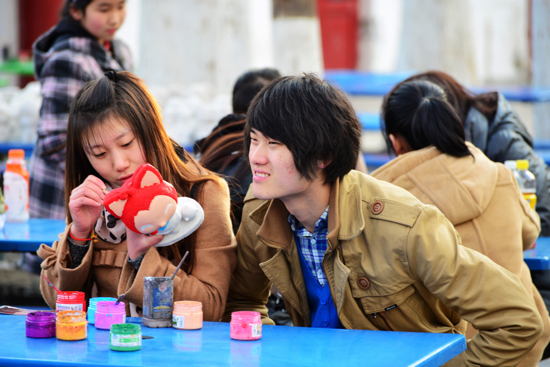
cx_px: 275
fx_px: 2979
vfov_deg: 7.0
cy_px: 184
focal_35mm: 195
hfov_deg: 10.5
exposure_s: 1/30
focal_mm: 195
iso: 100
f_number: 5.3
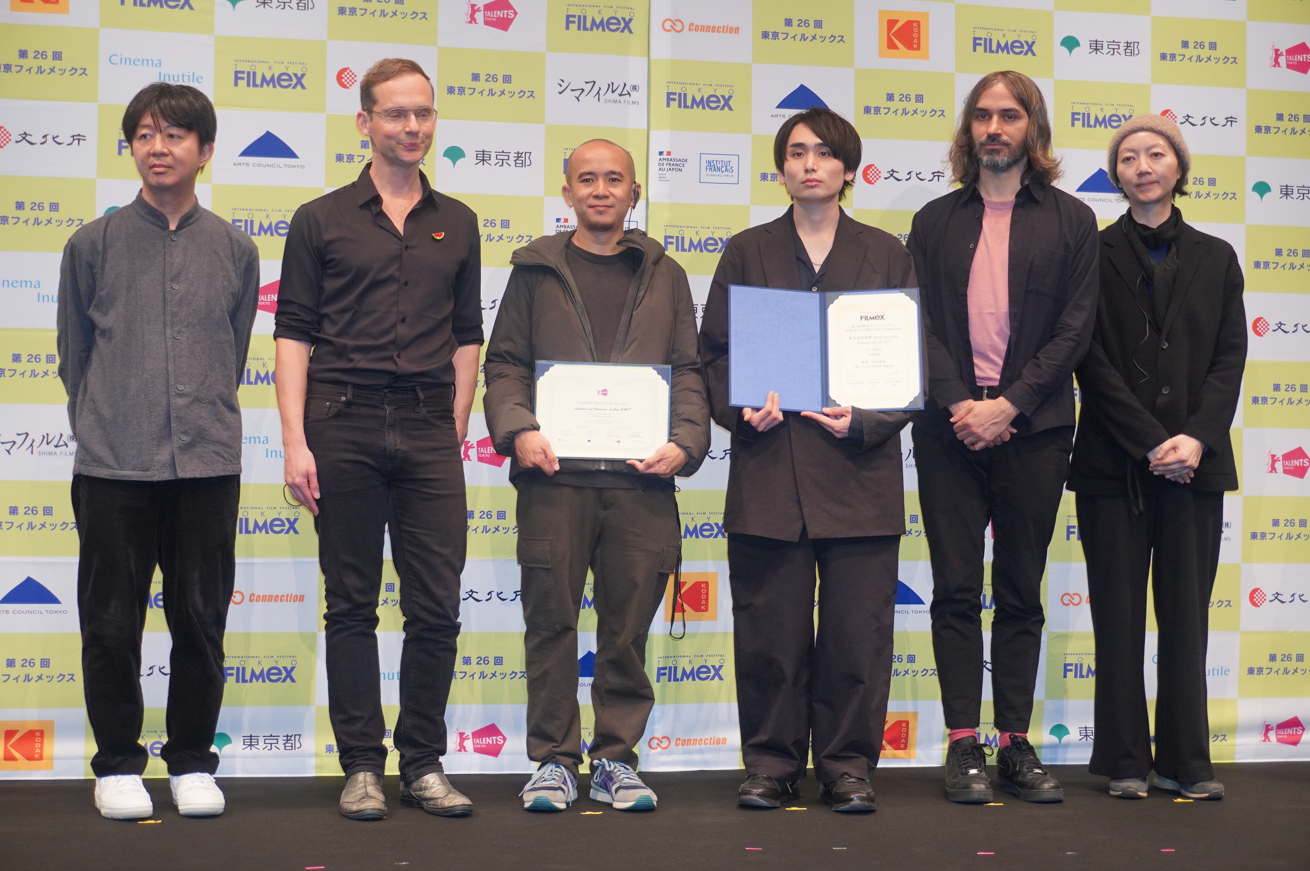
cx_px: 655
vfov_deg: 22.6
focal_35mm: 60
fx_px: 2181
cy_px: 436
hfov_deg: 33.4
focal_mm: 40
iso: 1250
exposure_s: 1/160
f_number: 5.6
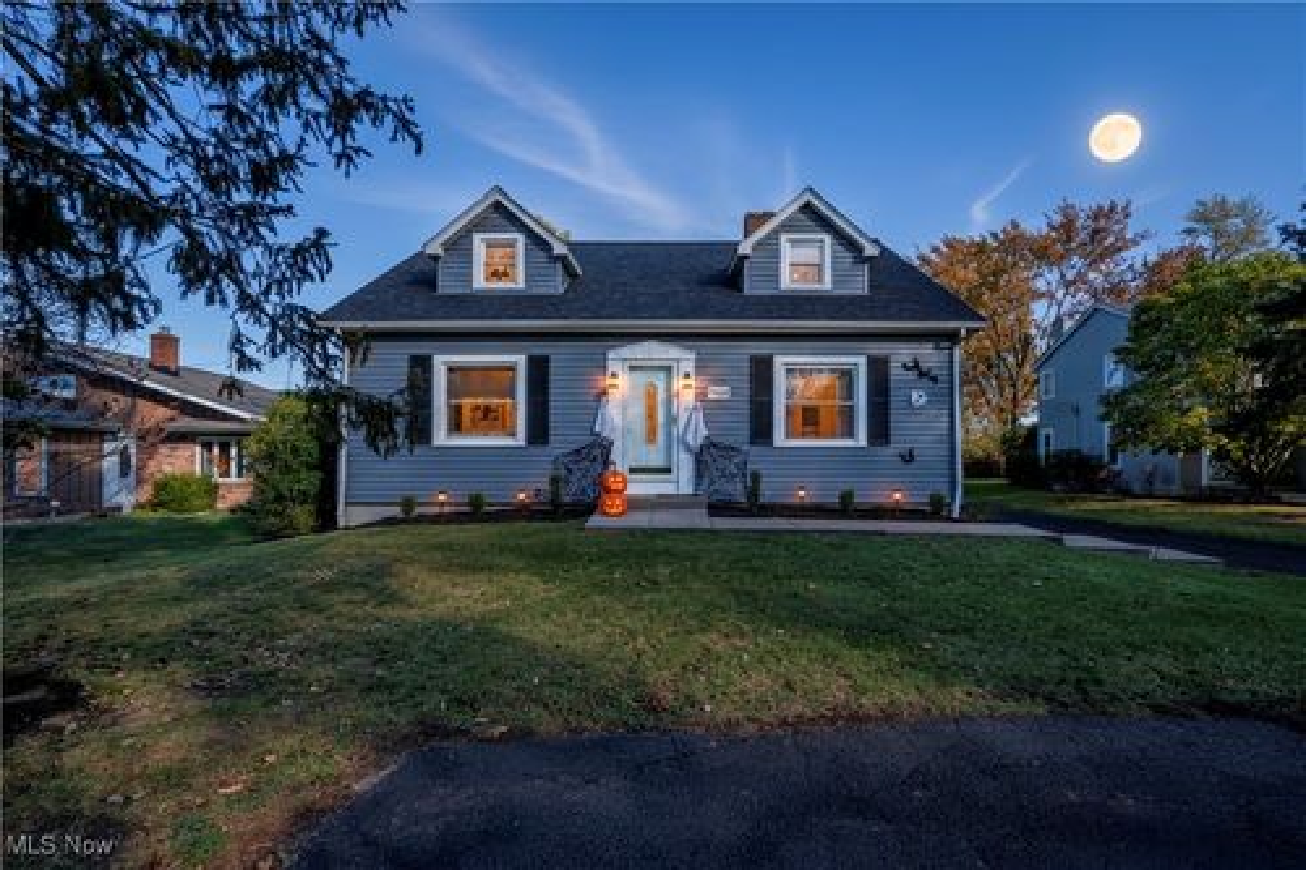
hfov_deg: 104.3
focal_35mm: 14
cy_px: 435
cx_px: 653
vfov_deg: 81.2
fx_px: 508
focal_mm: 14
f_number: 11
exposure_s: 1/320
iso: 200
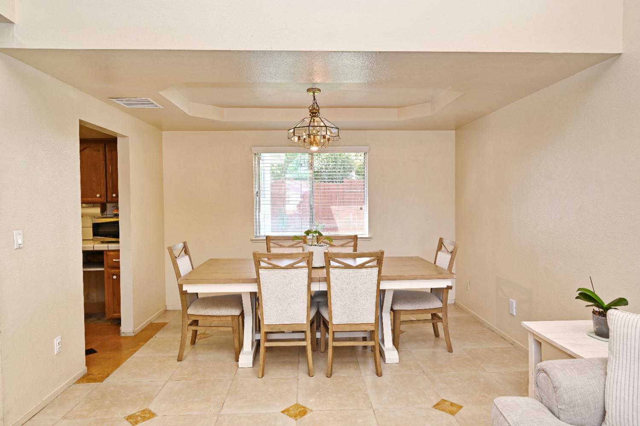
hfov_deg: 79.9
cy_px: 213
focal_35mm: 22
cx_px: 320
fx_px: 382
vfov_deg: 58.3
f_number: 4.5
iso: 200
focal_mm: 21.5
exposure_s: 1/80
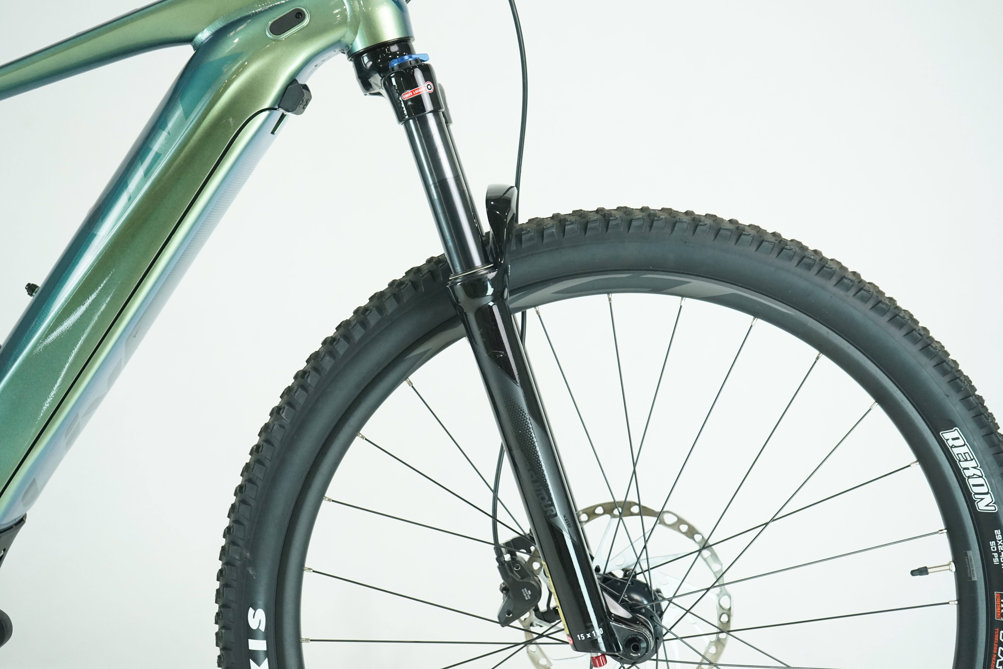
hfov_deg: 41.9
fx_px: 1309
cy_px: 334
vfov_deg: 28.6
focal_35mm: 47
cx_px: 502
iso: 2500
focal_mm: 47
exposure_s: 1/200
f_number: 6.3
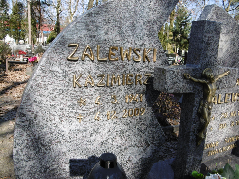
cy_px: 90
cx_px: 120
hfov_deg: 56.8
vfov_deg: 44.2
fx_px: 221
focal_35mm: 32
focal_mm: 5.8
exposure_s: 1/320
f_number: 3.5
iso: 100
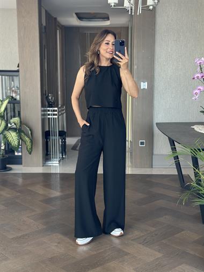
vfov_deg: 39.6
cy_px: 136
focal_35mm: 48
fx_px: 377
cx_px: 102
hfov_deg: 30.3
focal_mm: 6.86
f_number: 1.78
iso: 125
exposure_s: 1/70
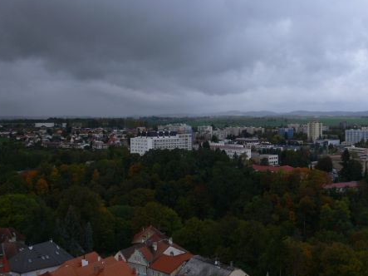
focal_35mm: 43
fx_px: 457
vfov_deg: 33.6
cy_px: 125
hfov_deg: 43.7
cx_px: 213
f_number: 5.6
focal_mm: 7.4
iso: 100
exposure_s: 1/320
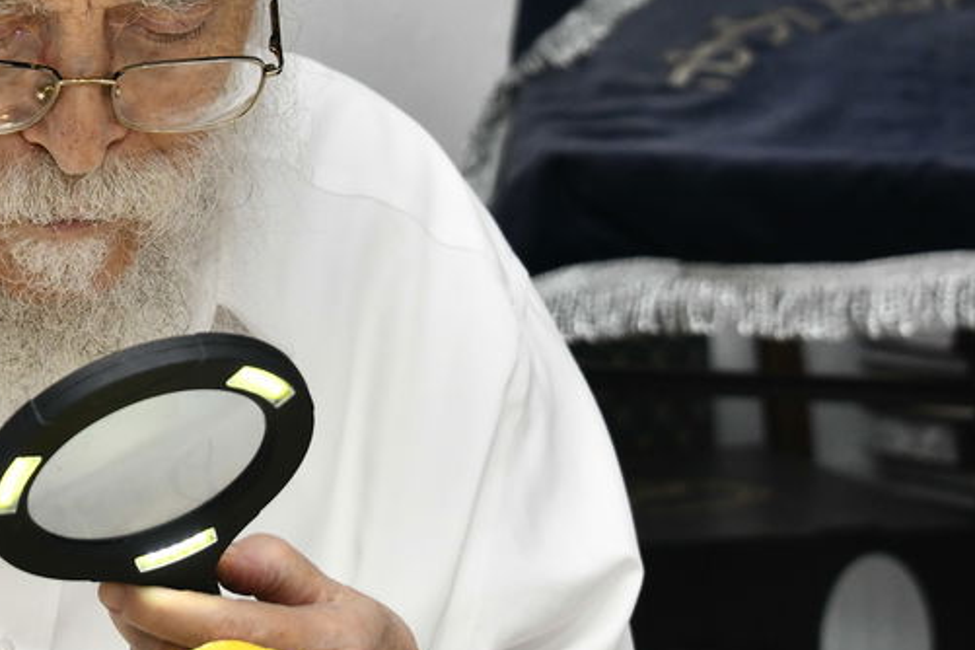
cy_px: 170
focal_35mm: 162
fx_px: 4387
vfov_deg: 8.5
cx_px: 86
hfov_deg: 12.6
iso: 640
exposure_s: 1/200
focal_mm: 58
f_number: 5.6
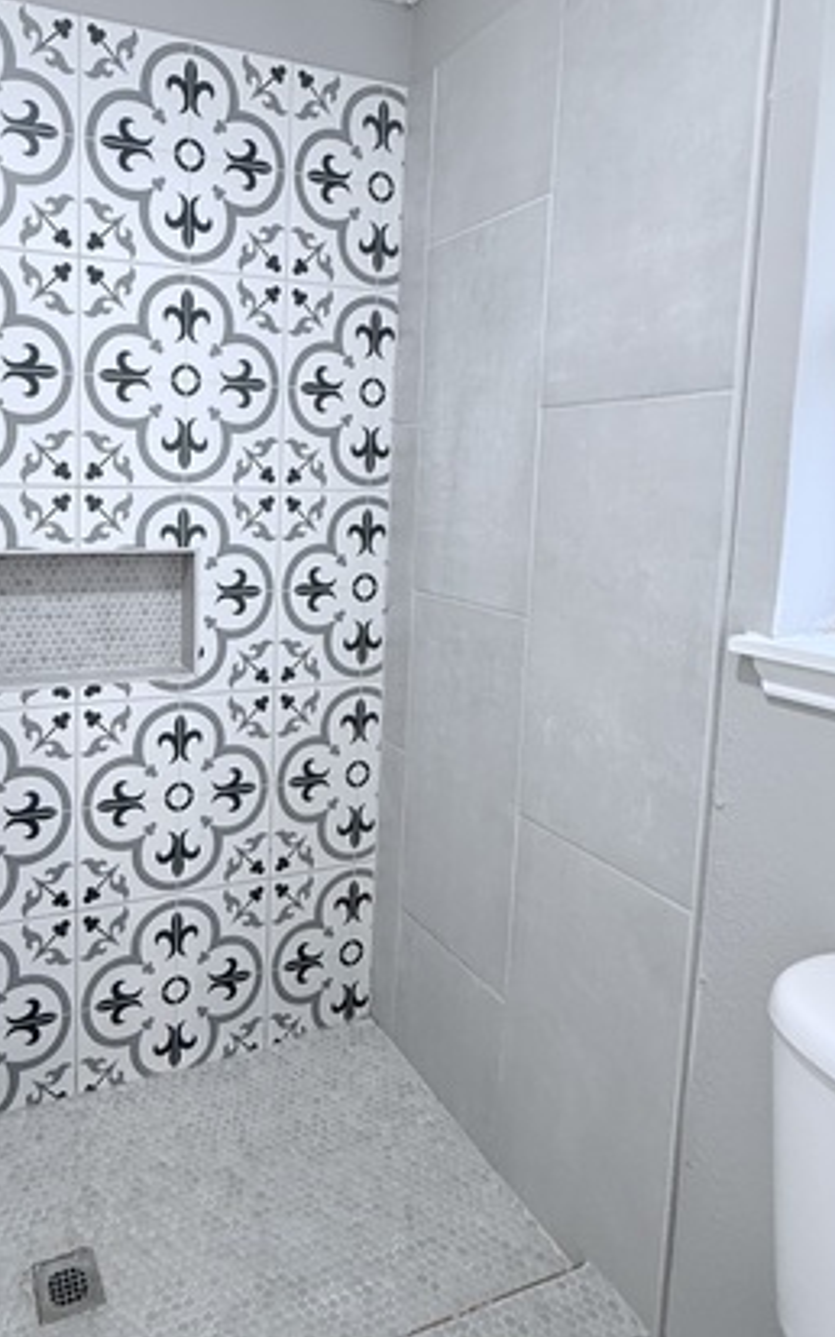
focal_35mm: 23
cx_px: 223
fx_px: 838
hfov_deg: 51.1
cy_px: 563
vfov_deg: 76.6
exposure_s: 1/60
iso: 250
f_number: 2.2
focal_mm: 2.22
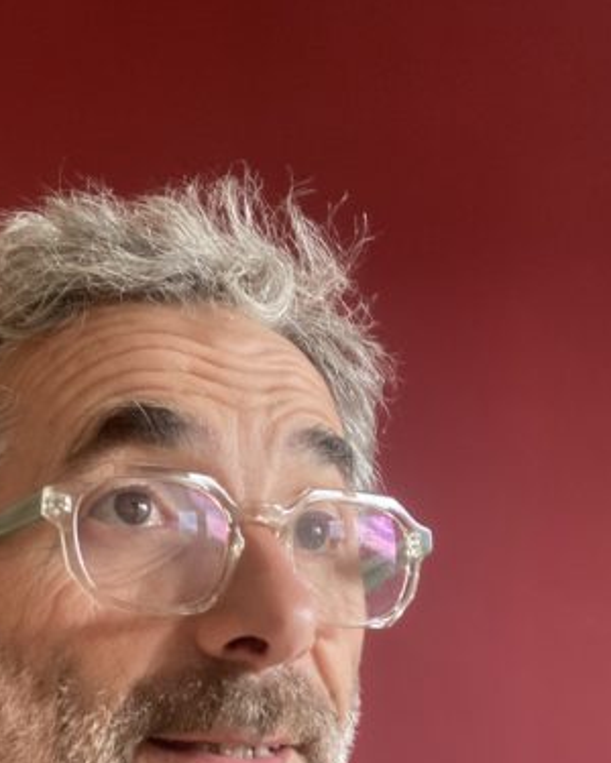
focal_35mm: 51
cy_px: 617
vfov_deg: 35.4
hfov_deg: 29.3
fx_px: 1153
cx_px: 175
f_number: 2.2
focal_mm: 2.87
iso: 80
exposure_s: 1/66
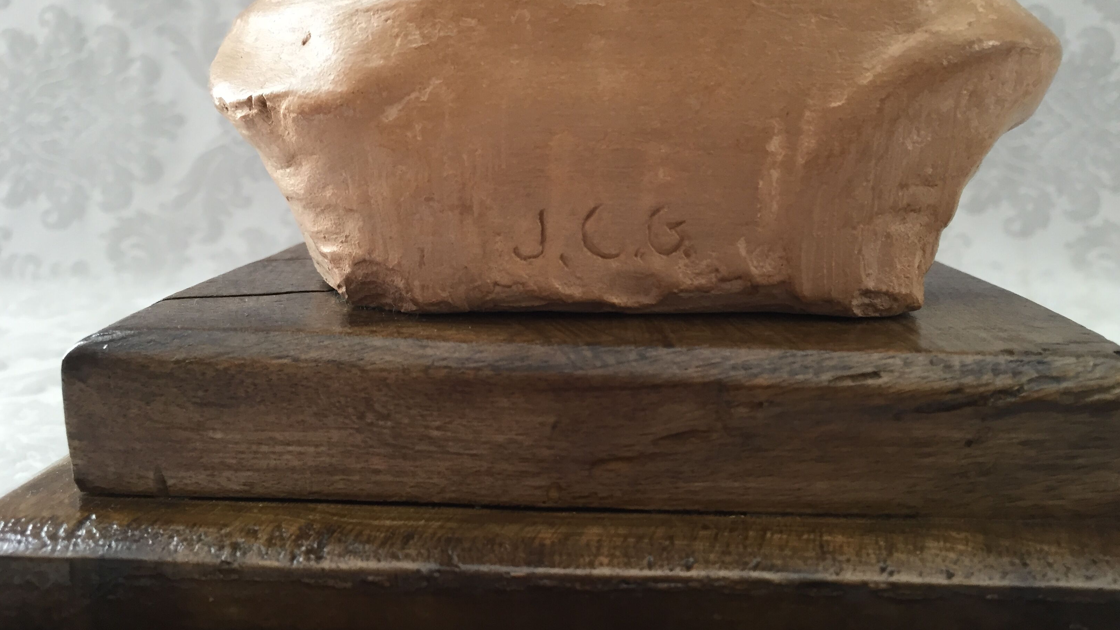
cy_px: 334
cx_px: 553
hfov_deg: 61.0
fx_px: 950
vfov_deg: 36.7
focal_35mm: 32
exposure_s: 1/33
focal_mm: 4.15
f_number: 2.2
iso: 100
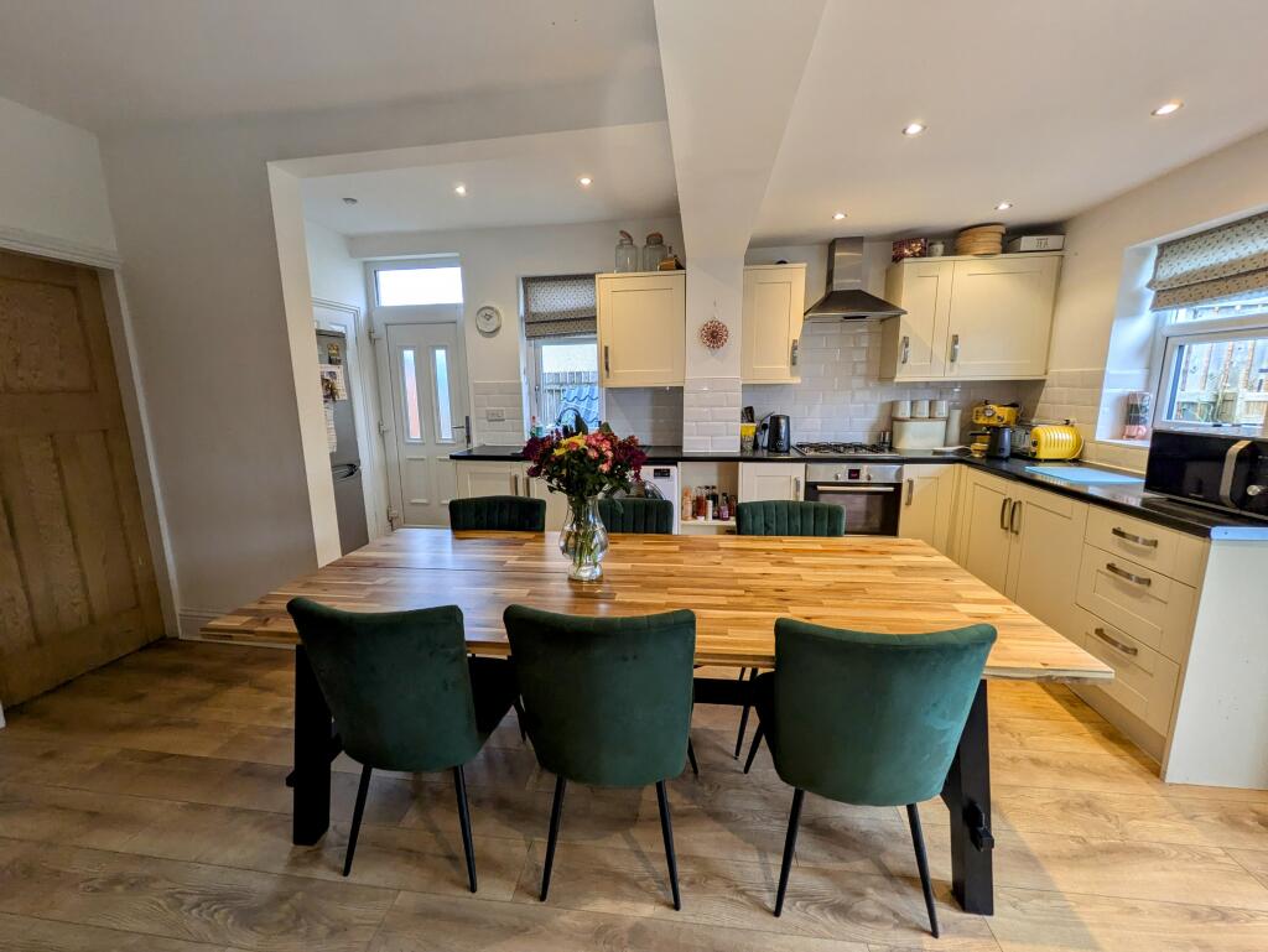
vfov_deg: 85.7
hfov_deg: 102.0
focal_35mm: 14
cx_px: 634
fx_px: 513
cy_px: 476
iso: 195
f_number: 2.2
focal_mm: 1.83
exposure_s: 1/100
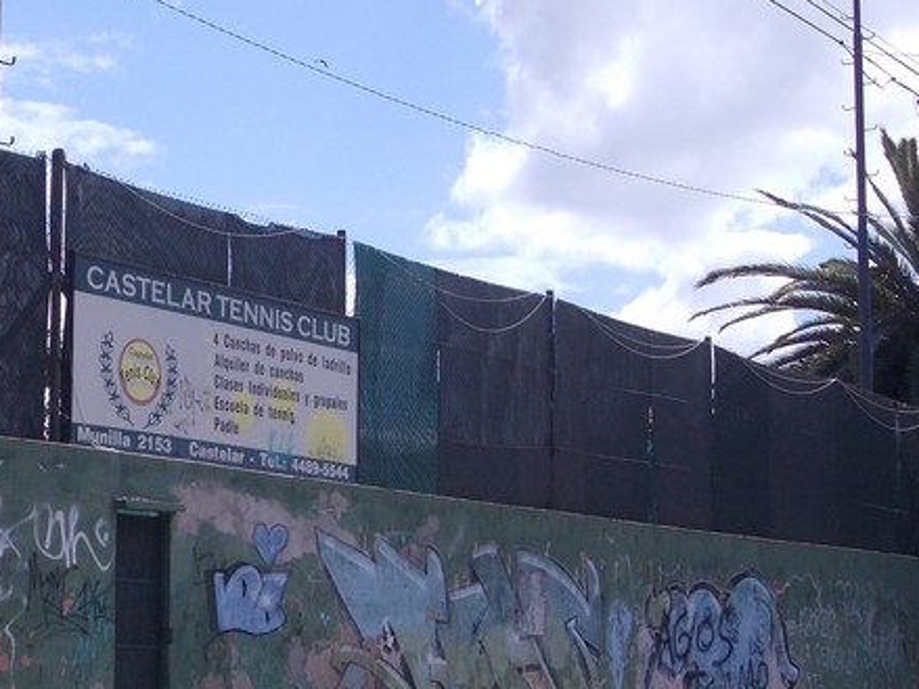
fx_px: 2362
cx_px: 153
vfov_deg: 16.5
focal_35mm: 89
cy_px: 519
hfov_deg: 21.7
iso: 80
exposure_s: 1/250
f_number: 7.2
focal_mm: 7.2
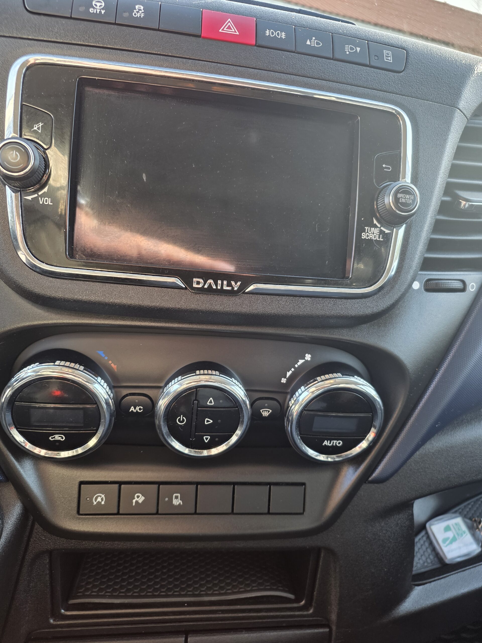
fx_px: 427
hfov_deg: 58.9
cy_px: 322
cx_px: 241
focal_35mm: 23
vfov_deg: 73.9
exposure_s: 1/180
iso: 200
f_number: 1.7
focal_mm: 6.25
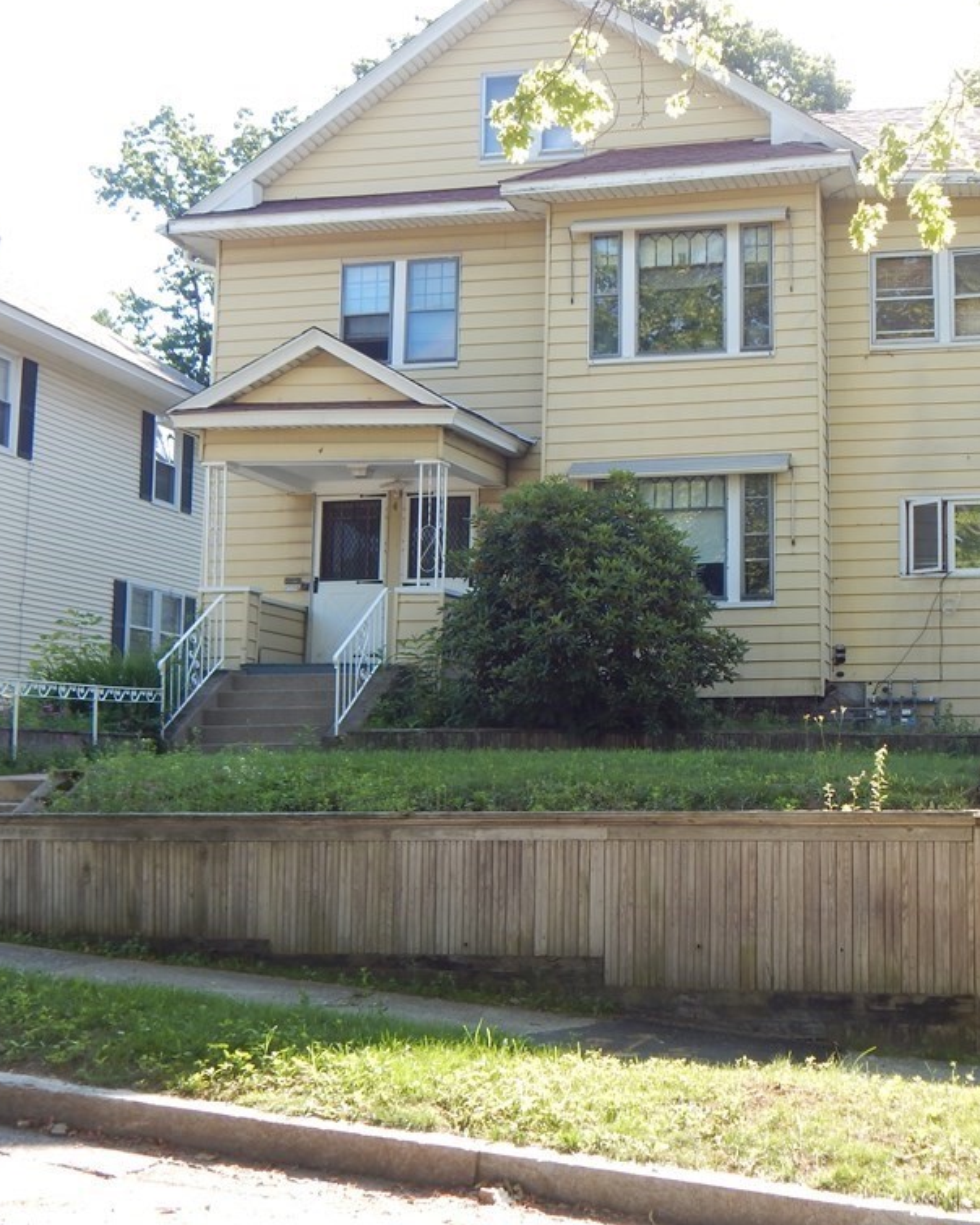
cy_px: 604
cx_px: 753
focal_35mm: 45
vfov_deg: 41.2
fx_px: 1631
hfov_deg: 32.7
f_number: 3.3
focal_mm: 6.1
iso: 125
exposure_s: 1/200
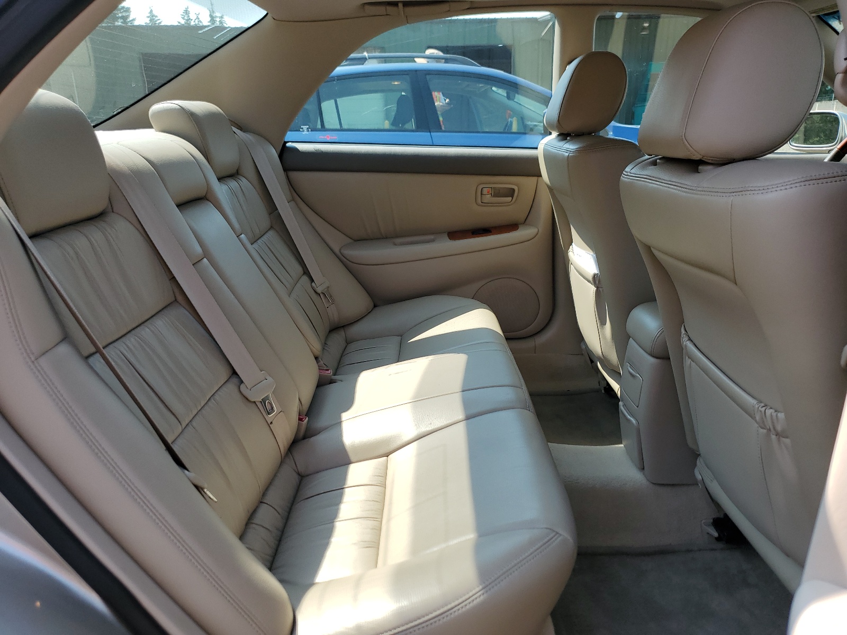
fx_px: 636
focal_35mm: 26
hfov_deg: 67.3
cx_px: 424
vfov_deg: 53.1
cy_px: 318
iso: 50
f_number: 1.5
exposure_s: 1/1000
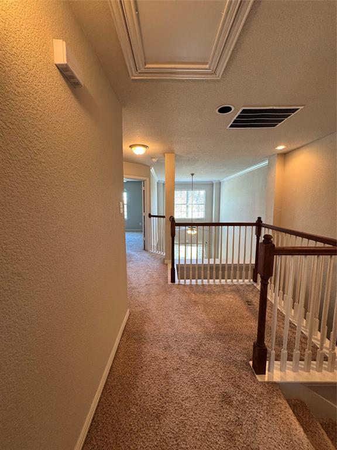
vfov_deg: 102.1
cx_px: 168
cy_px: 225
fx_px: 182
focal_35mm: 14
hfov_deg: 85.7
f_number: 2.2
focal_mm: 2.22
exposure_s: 1/60
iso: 250
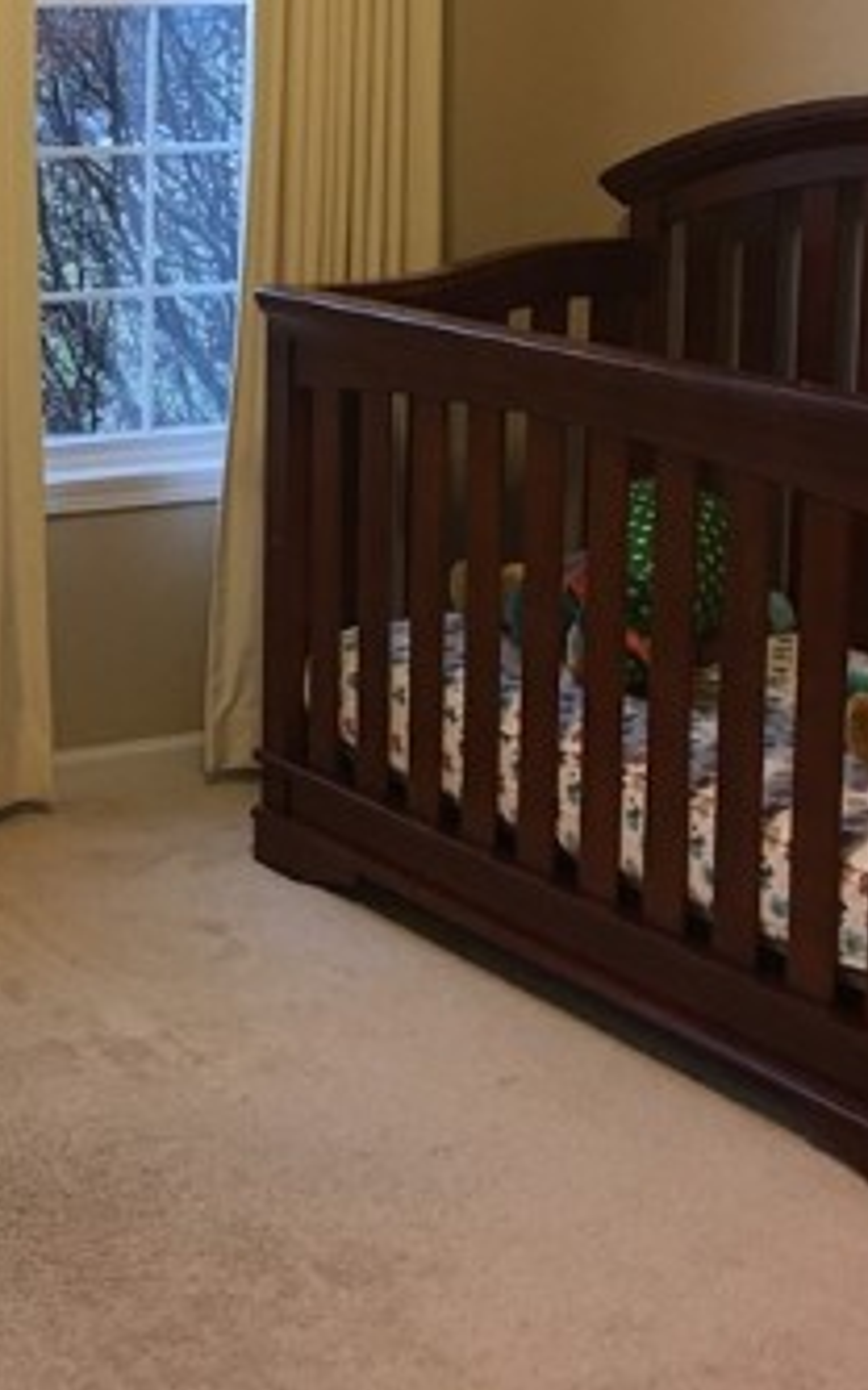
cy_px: 392
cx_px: -29
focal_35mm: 71
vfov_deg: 28.7
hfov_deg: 17.8
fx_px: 2688
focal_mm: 4.15
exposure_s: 1/15
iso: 50
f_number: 2.2
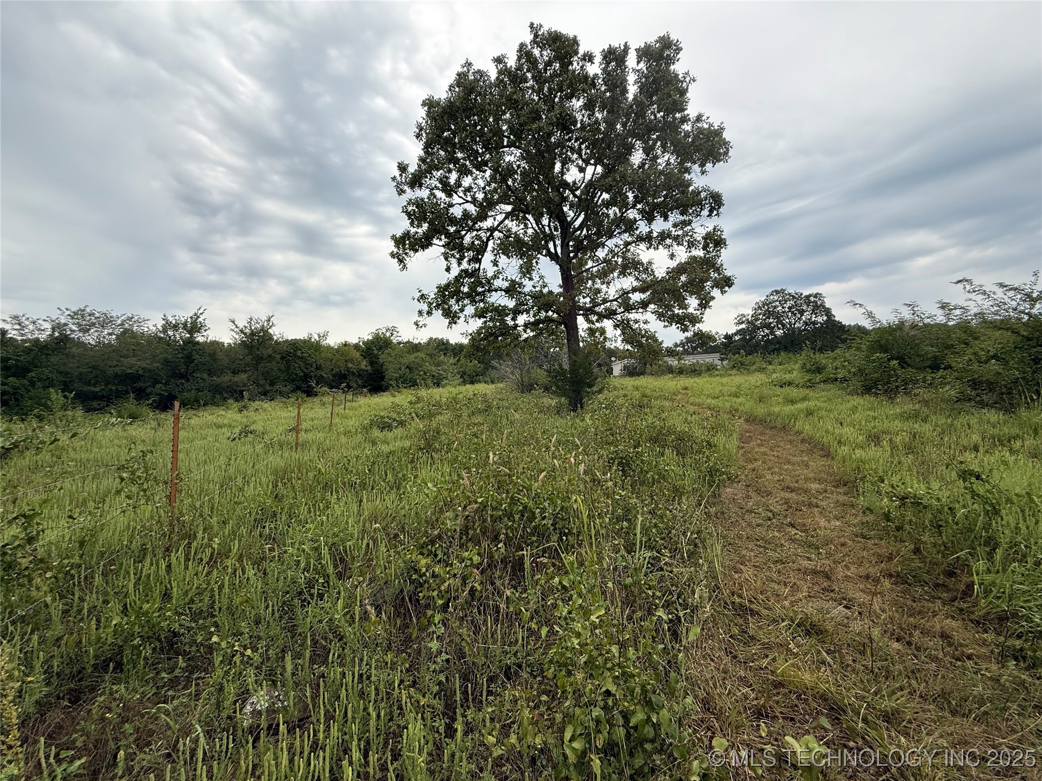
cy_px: 390
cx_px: 521
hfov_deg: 102.1
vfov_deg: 85.7
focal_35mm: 14
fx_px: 421
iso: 50
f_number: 2.2
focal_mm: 2.22
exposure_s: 1/436
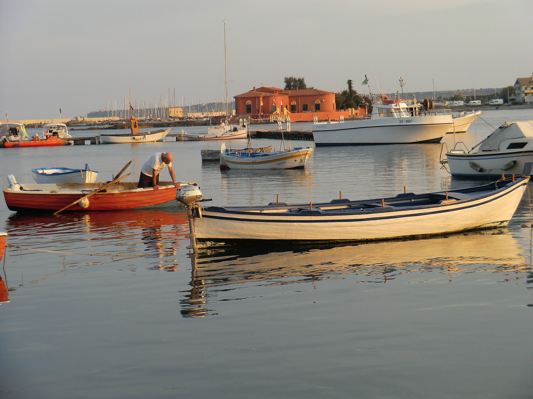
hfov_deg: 22.0
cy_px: 200
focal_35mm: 89
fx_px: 1370
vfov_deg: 16.6
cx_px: 266
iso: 64
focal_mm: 16
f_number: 4.8
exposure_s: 1/160
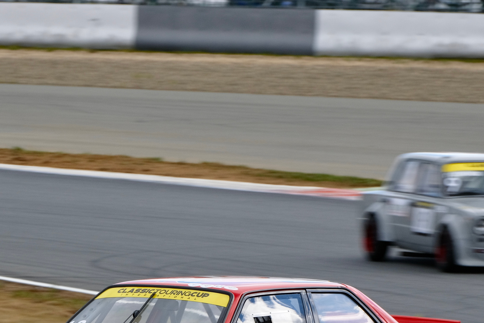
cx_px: 220
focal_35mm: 490
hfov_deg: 4.2
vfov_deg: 2.8
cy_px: 290
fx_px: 6587
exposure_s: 1/250
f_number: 8
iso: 160
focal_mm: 171.3
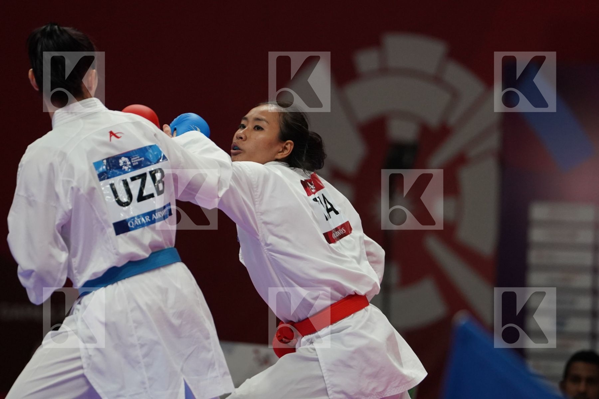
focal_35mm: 420
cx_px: 300
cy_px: 200
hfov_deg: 4.9
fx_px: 6988
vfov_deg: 3.3
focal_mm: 280
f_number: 4
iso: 2500
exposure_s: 1/1000
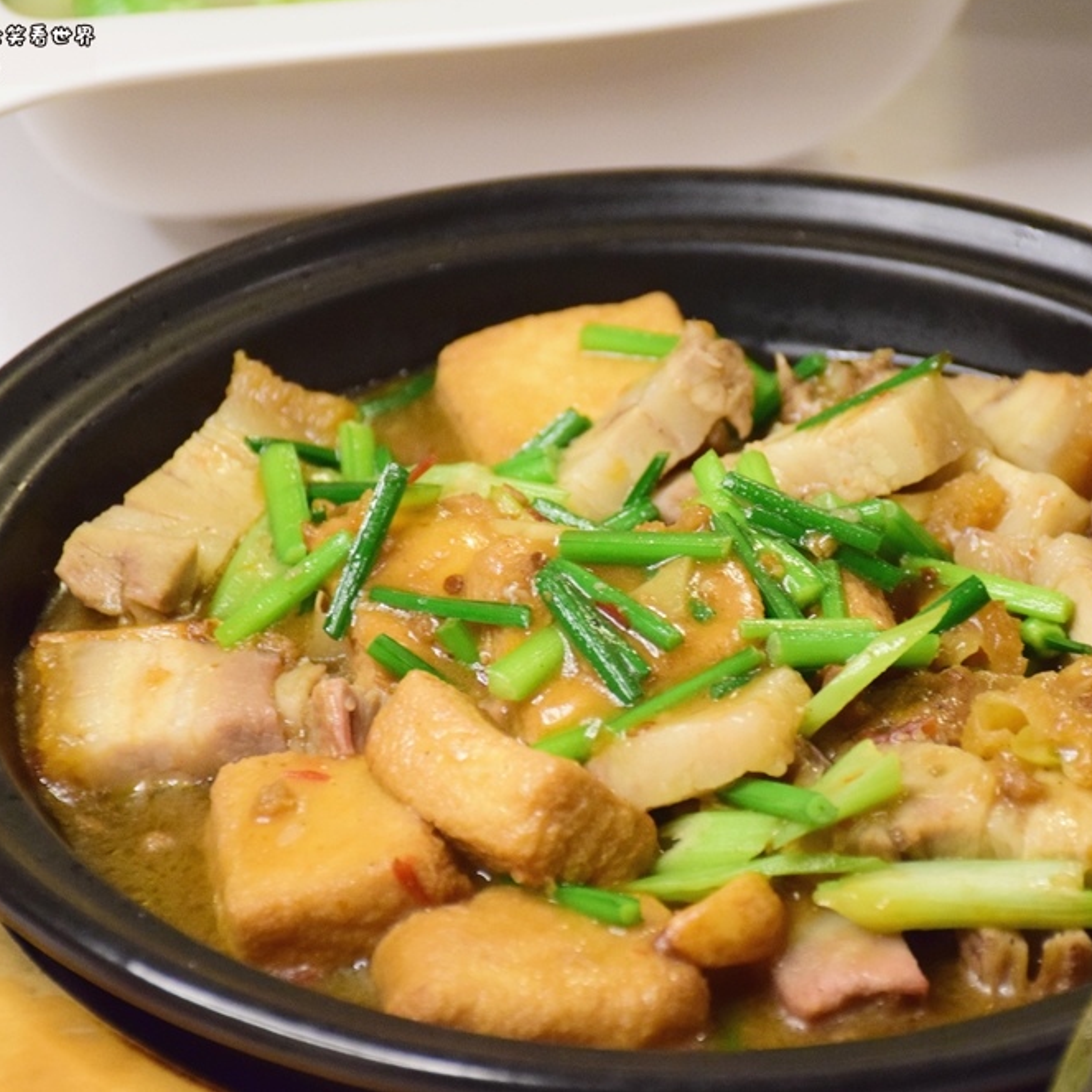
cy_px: 544
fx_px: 6174
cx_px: 672
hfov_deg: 10.1
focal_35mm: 173
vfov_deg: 10.1
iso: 4000
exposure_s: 1/80
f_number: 5.3
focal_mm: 90
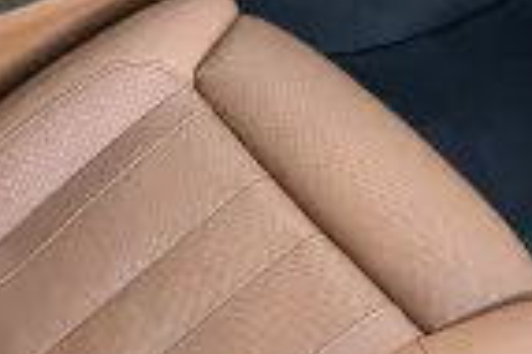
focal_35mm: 63
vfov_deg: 19.5
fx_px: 930
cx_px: 71
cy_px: -130
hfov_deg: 30.7
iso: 200
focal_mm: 6.86
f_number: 1.78
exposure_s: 1/121
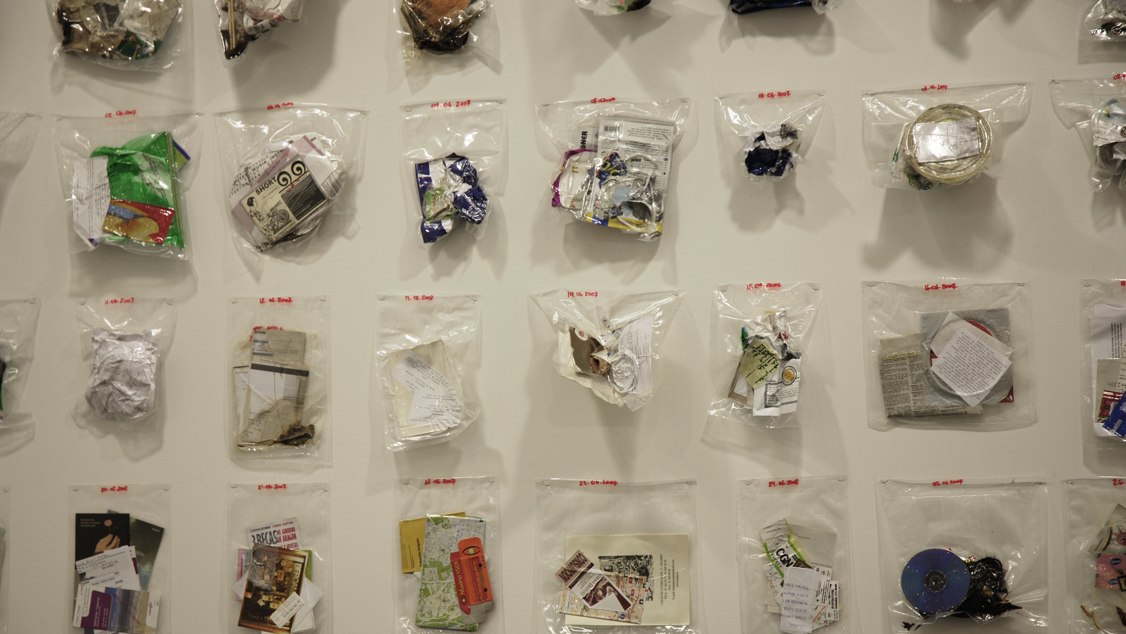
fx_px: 3314
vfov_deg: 10.9
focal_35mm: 111
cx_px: 564
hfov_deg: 19.3
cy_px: 358
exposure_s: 1/13
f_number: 4.5
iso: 100
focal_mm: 70
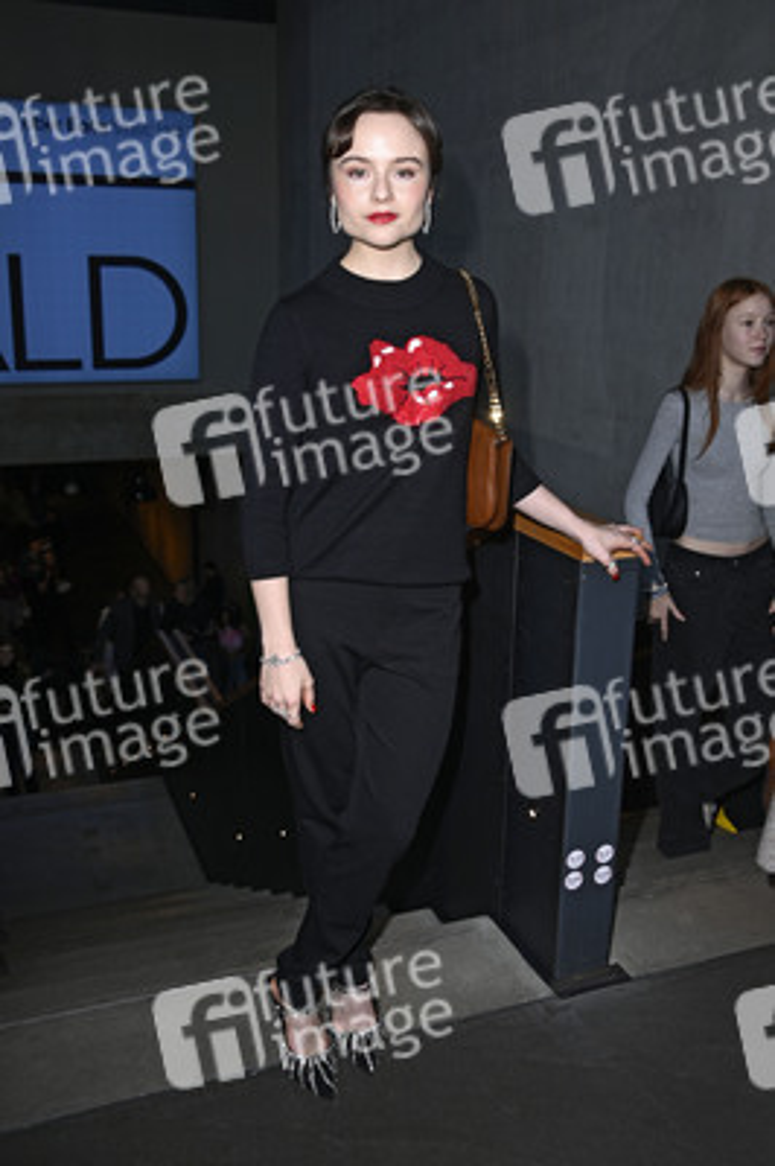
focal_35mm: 34
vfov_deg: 55.8
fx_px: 1100
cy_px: 583
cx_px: 388
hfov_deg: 38.8
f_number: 5.6
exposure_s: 1/160
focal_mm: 34
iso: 640
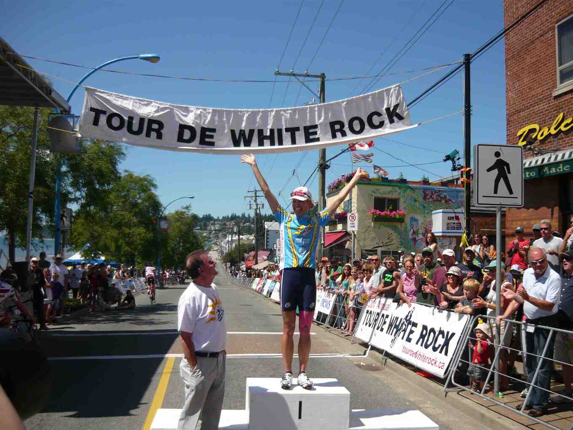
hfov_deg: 55.4
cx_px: 286
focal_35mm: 33
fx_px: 546
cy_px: 215
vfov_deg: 42.9
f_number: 8
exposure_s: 1/250
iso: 100
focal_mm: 5.5
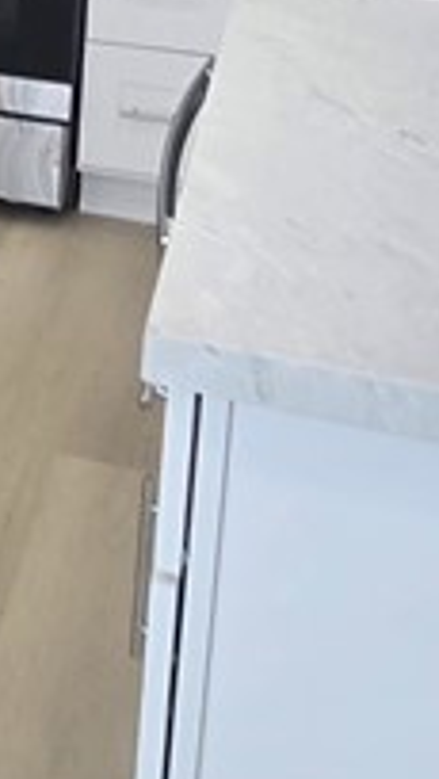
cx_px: -324
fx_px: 1467
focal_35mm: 71
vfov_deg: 27.1
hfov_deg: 15.0
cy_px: -88
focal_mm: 2.2
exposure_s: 1/60
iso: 50
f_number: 2.2
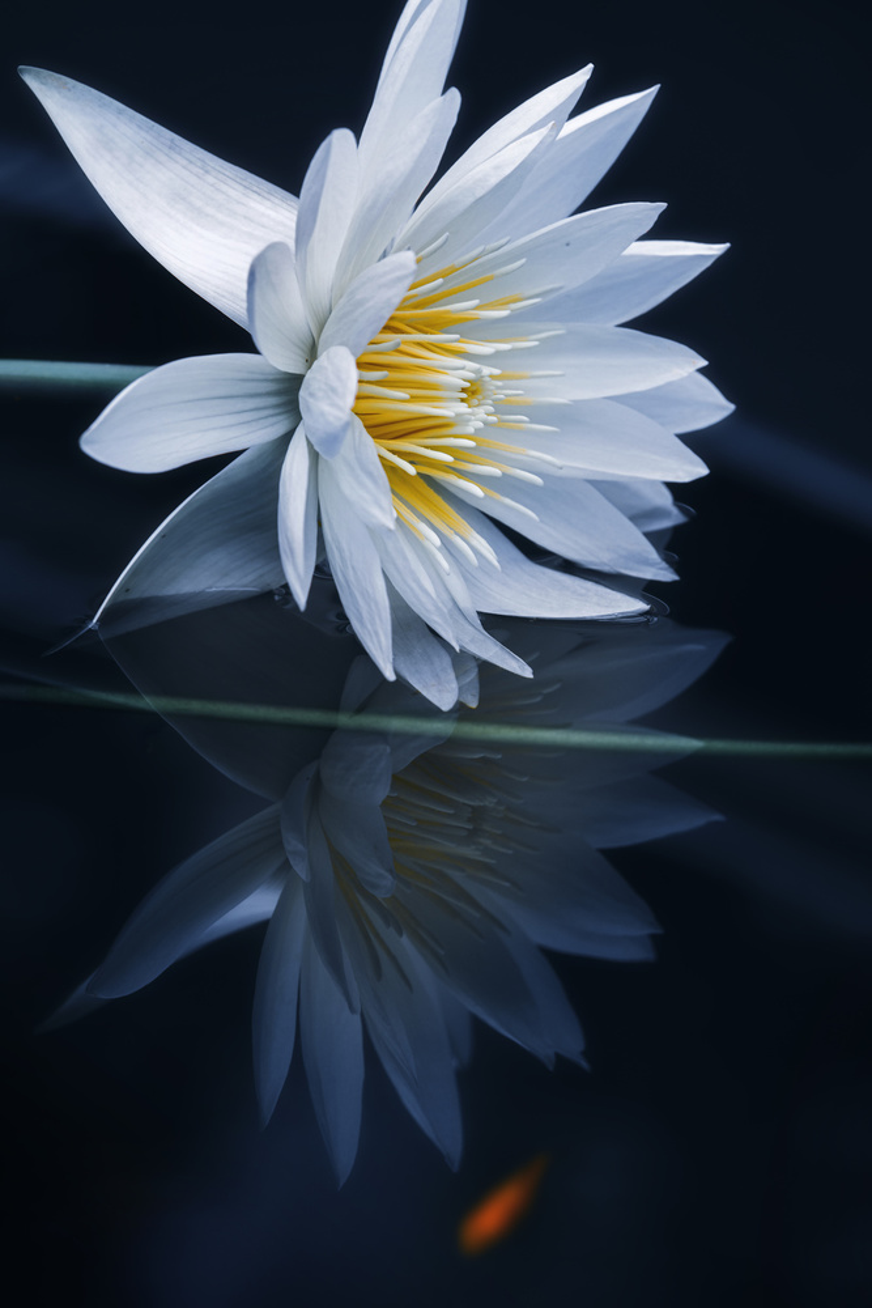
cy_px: 654
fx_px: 10895
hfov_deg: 4.6
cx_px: 436
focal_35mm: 300
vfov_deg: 6.9
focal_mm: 300
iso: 400
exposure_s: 1/125
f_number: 8
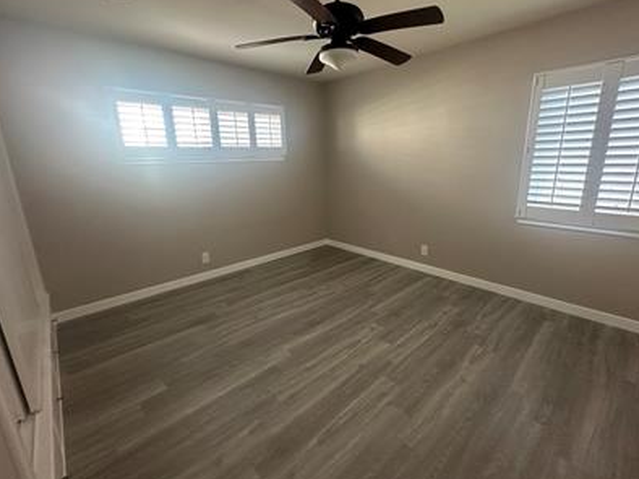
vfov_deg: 78.0
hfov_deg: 94.5
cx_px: 334
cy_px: 230
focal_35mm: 16
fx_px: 295
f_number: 2.2
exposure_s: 1/60
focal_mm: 2.22
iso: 250
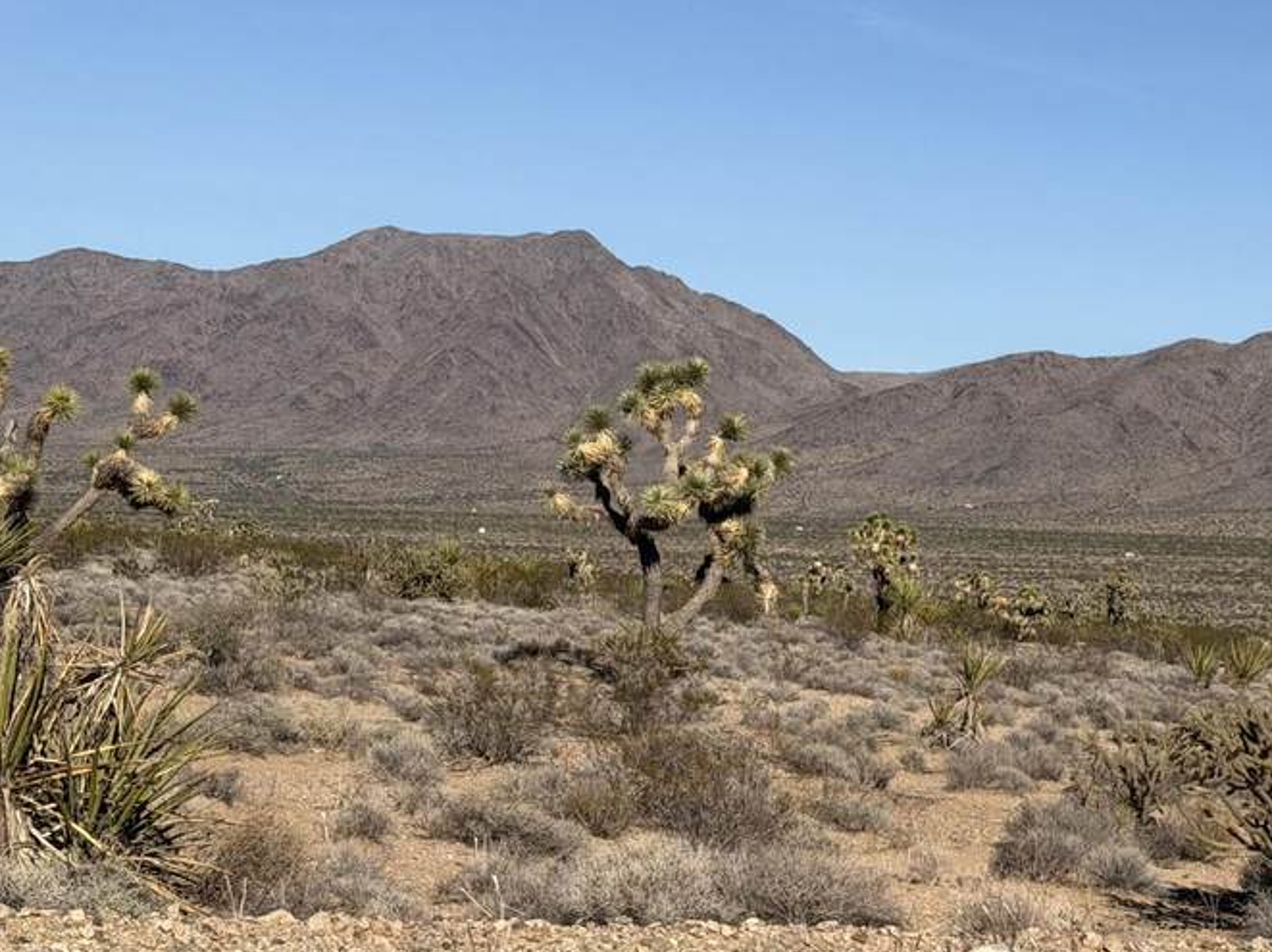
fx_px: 3416
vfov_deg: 15.9
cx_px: 924
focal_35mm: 93
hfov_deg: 21.0
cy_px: 412
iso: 80
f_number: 1.78
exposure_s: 1/11364
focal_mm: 6.76
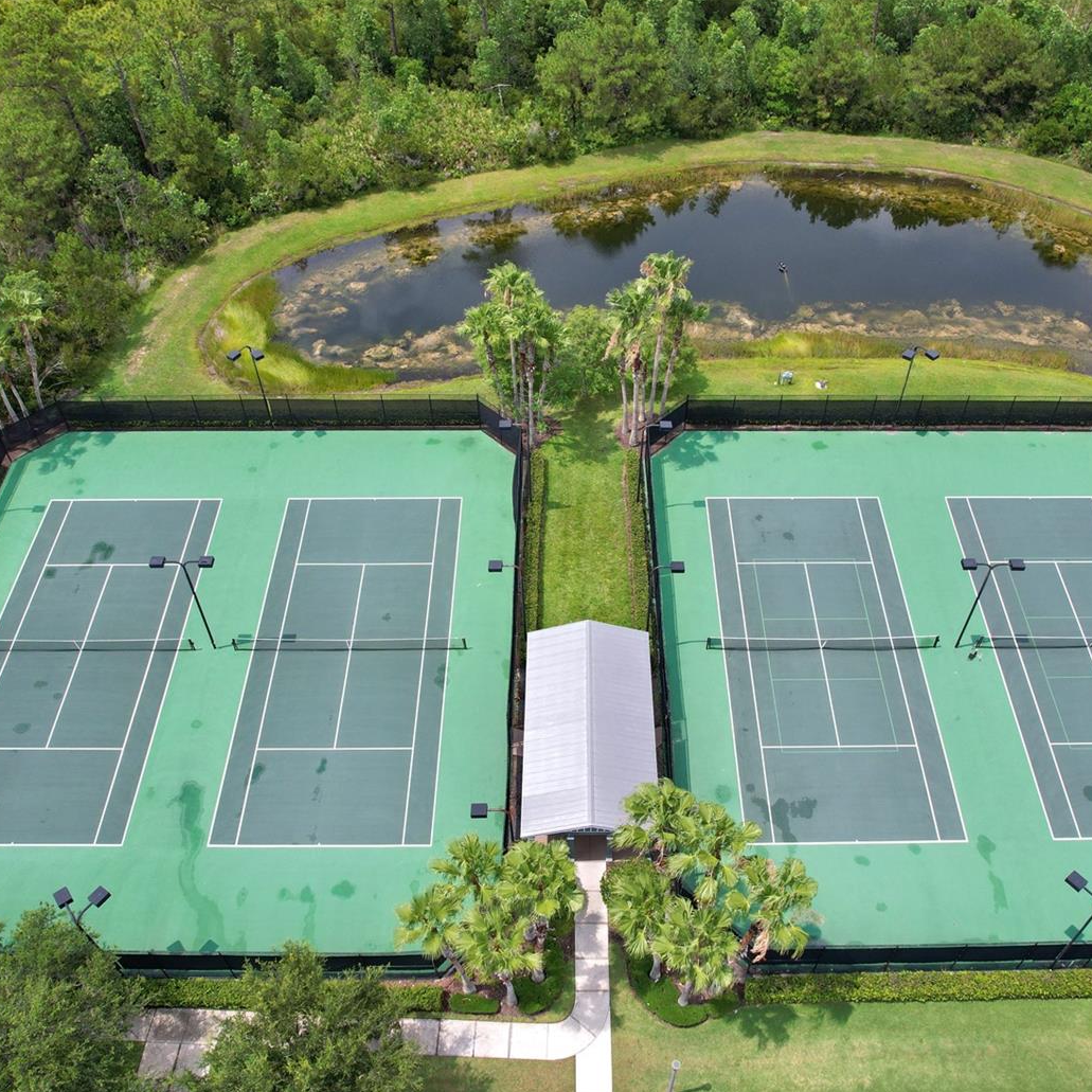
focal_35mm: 29
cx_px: 580
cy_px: 559
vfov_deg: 55.6
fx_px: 1035
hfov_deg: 55.6
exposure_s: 1/3200
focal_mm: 8.38
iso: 200
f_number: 2.8
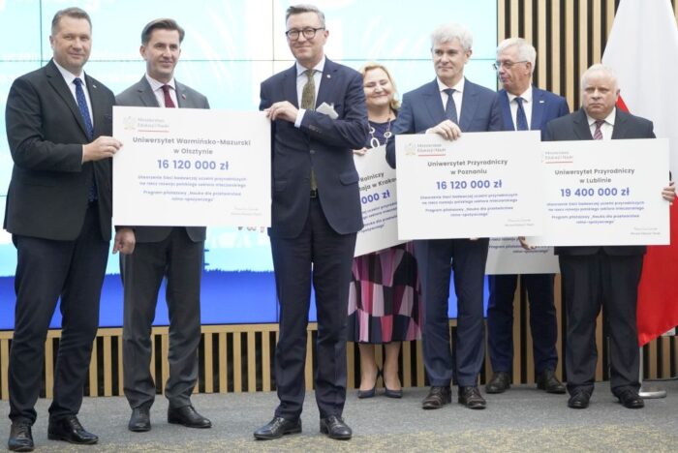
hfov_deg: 22.8
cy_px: 226
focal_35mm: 89
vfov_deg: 15.4
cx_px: 339
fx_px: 1678
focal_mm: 89
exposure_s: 1/1250
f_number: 2.8
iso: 8000
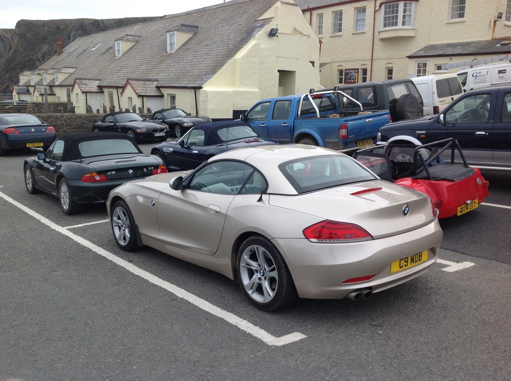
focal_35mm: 35
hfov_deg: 52.7
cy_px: 190
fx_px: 516
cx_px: 256
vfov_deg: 40.6
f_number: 2.4
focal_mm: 4.28
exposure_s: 1/176
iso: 50
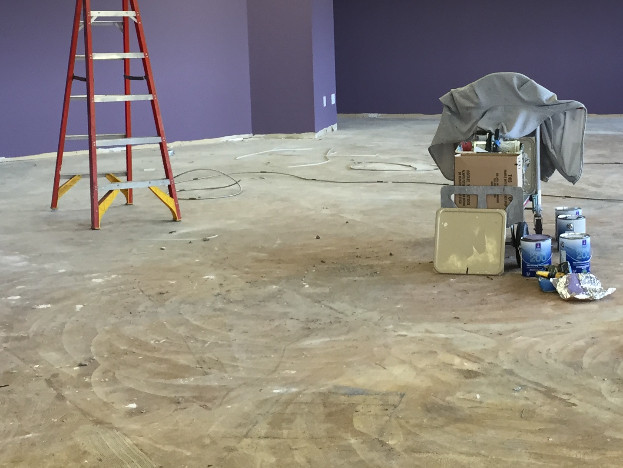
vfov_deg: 22.0
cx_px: 489
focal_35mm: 66
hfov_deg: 28.8
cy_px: 111
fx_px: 1188
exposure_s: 1/30
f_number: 2.2
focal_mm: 4.15
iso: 64
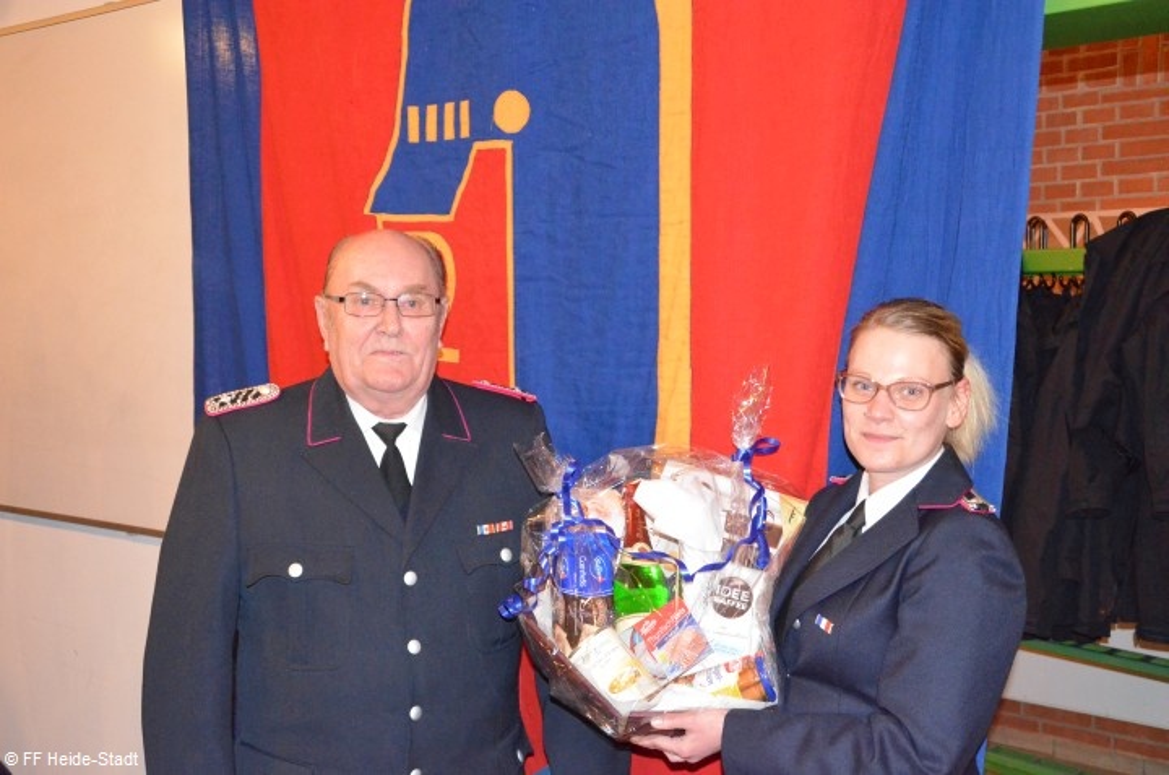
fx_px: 1361
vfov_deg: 31.8
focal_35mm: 42
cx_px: 584
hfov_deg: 46.5
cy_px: 388
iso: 6400
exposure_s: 1/125
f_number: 6.7
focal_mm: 28
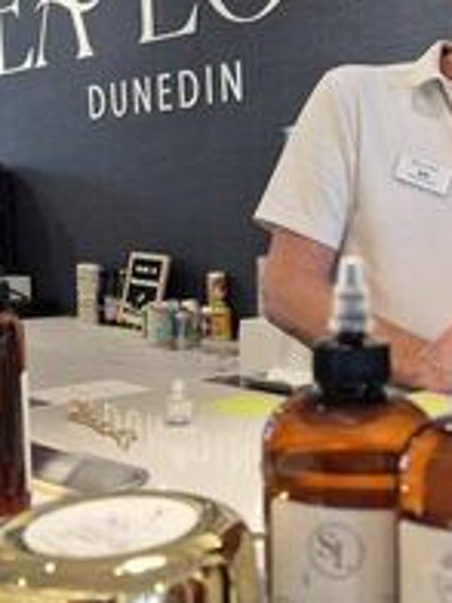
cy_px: 352
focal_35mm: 50
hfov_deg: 28.0
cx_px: 412
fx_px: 871
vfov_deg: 38.1
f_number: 1.8
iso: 320
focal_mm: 5.4
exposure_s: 1/120
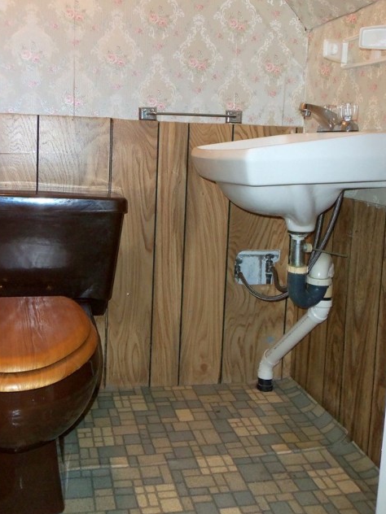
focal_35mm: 34
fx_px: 506
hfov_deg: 41.6
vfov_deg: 53.6
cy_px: 207
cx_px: 158
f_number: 3.3
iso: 200
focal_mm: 5.1
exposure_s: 1/60
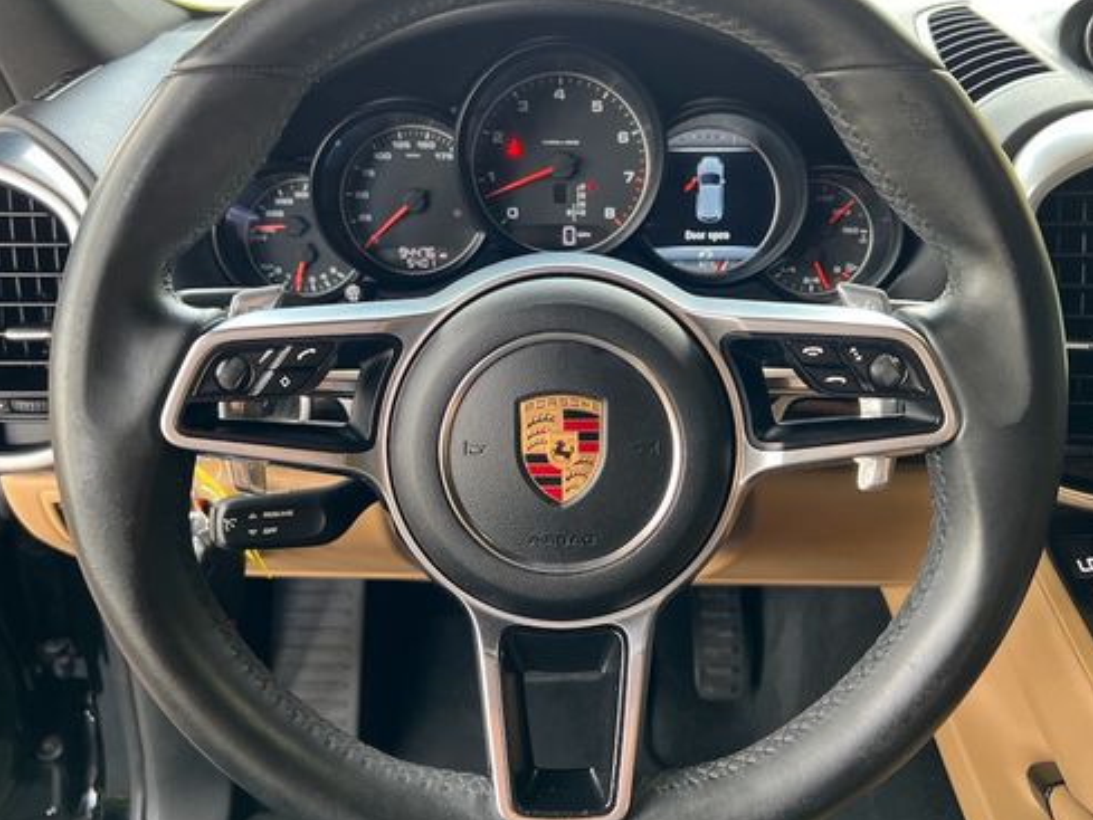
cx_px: 570
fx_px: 1074
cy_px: 369
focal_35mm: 34
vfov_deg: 41.8
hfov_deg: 53.9
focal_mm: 5.7
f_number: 1.5
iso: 125
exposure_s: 1/121
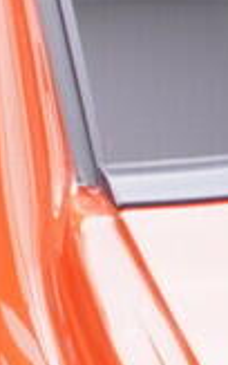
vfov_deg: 9.1
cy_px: 306
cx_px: -885
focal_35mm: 231
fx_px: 2295
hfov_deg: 4.8
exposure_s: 1/40
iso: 320
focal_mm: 24
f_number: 2.8
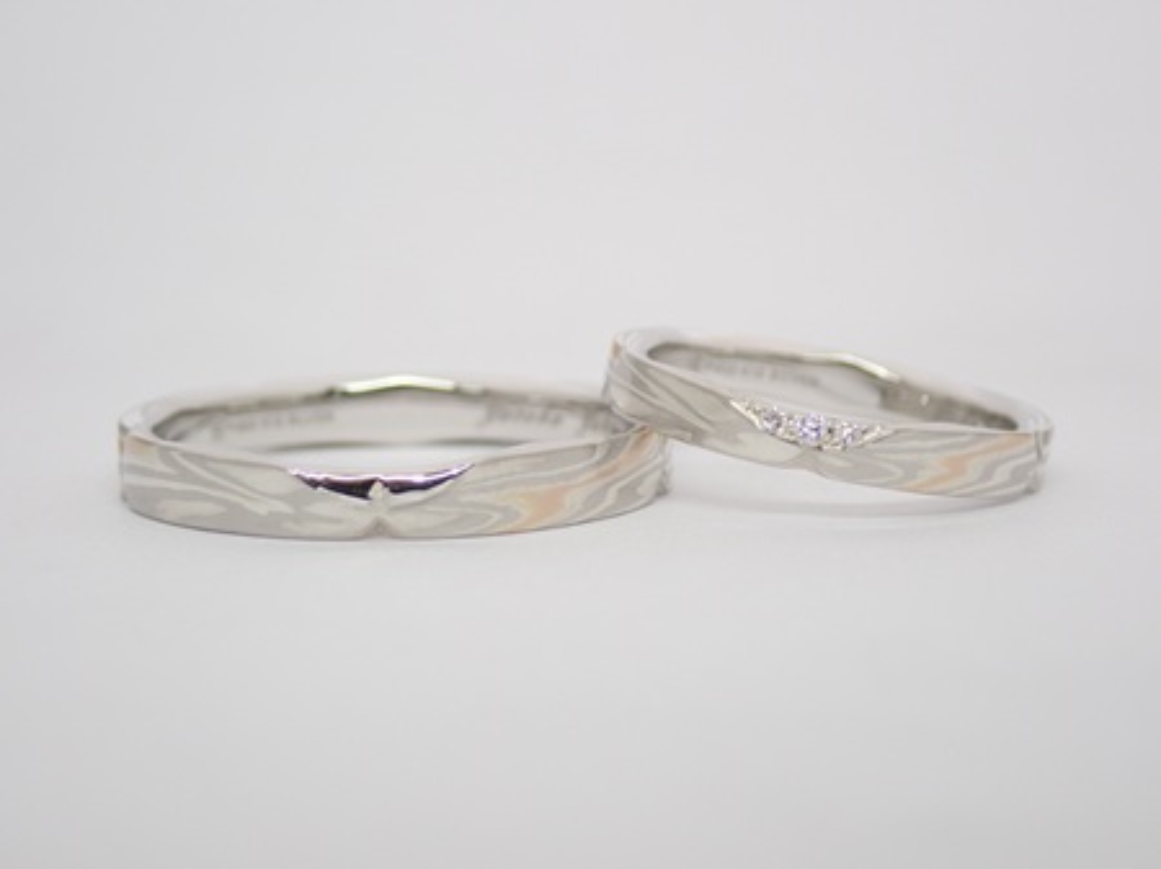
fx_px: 2581
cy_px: 434
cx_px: 580
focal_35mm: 77
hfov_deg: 25.3
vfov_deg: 19.1
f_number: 4.1
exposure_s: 1/125
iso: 200
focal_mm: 13.65
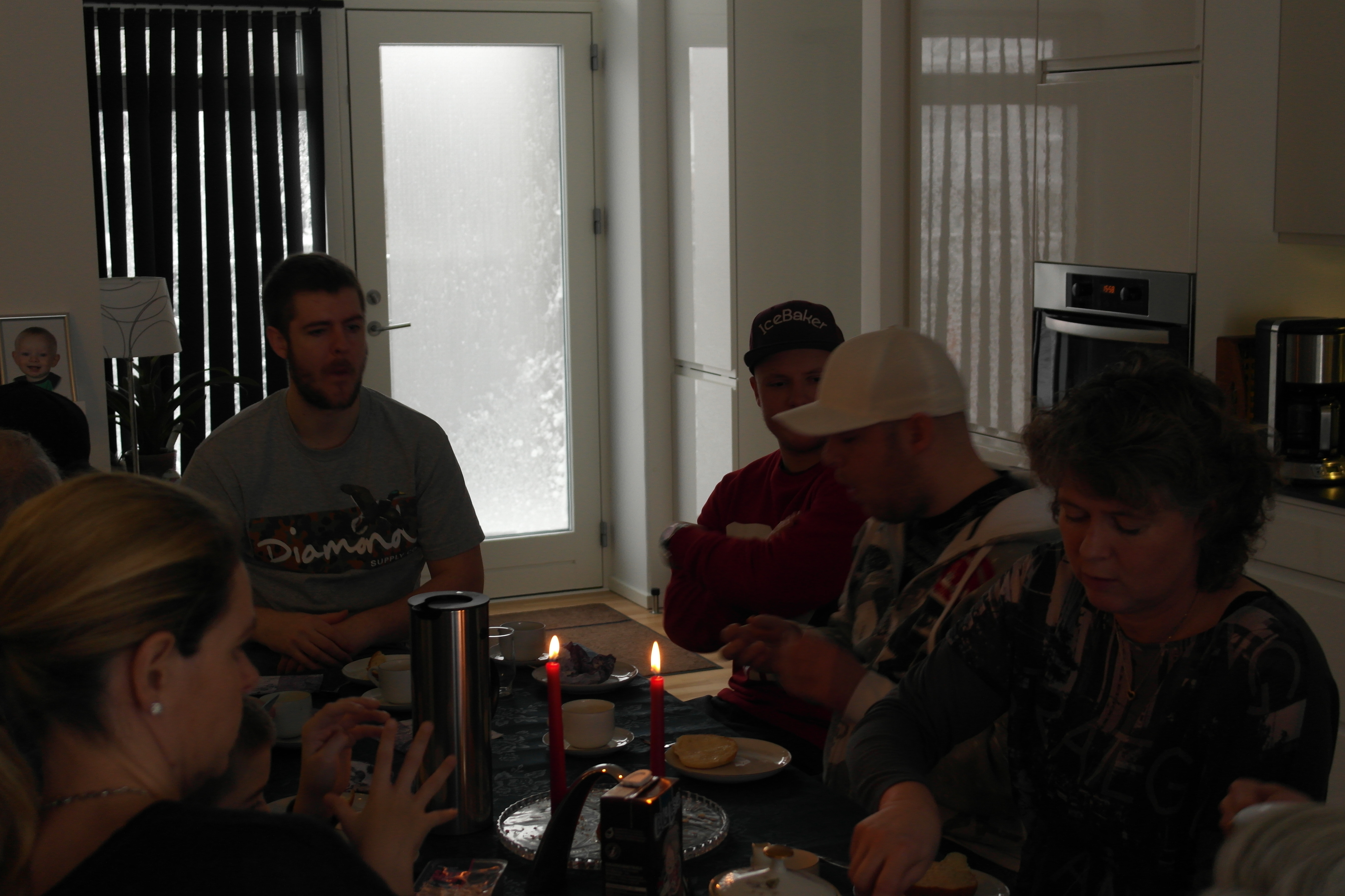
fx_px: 2017
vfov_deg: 25.1
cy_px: 454
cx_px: 677
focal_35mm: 54
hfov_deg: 36.9
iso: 400
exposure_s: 1/30
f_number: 4.5
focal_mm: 35
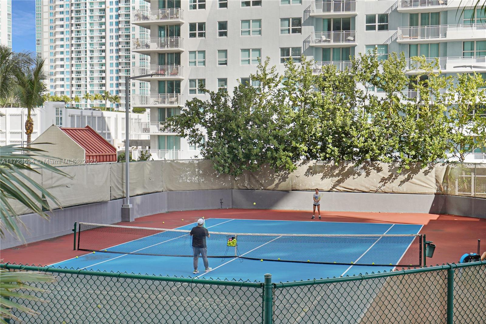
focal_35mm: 52
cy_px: 162
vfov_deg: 26.0
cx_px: 243
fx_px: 702
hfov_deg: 38.2
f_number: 7.1
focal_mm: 35
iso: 125
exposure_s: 1/200
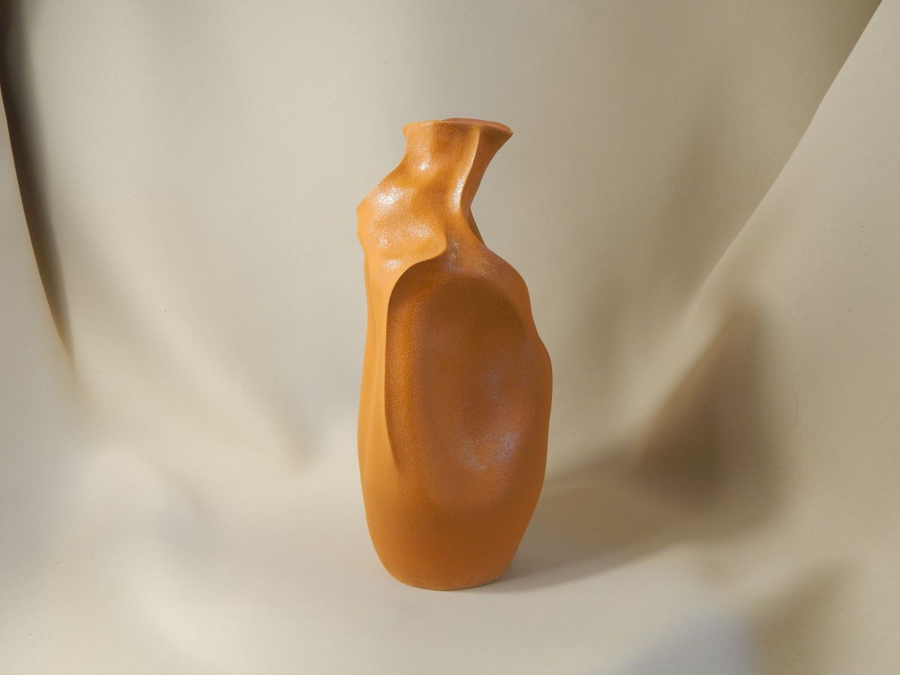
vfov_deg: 37.7
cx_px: 450
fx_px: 988
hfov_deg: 49.0
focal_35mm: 38
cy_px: 338
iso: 125
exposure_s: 1/40
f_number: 3.4
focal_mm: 6.8
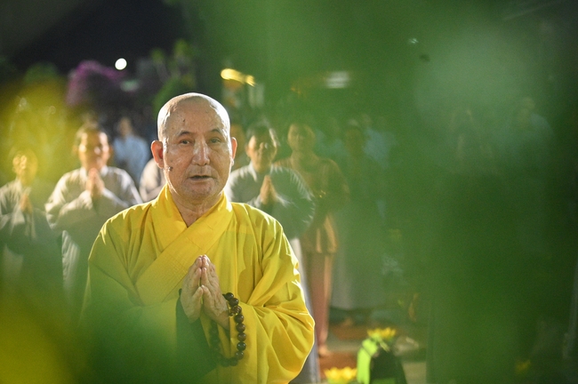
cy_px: 192
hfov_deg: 20.8
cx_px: 289
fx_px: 1572
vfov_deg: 13.9
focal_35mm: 98
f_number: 4
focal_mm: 98
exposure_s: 1/200
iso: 12800
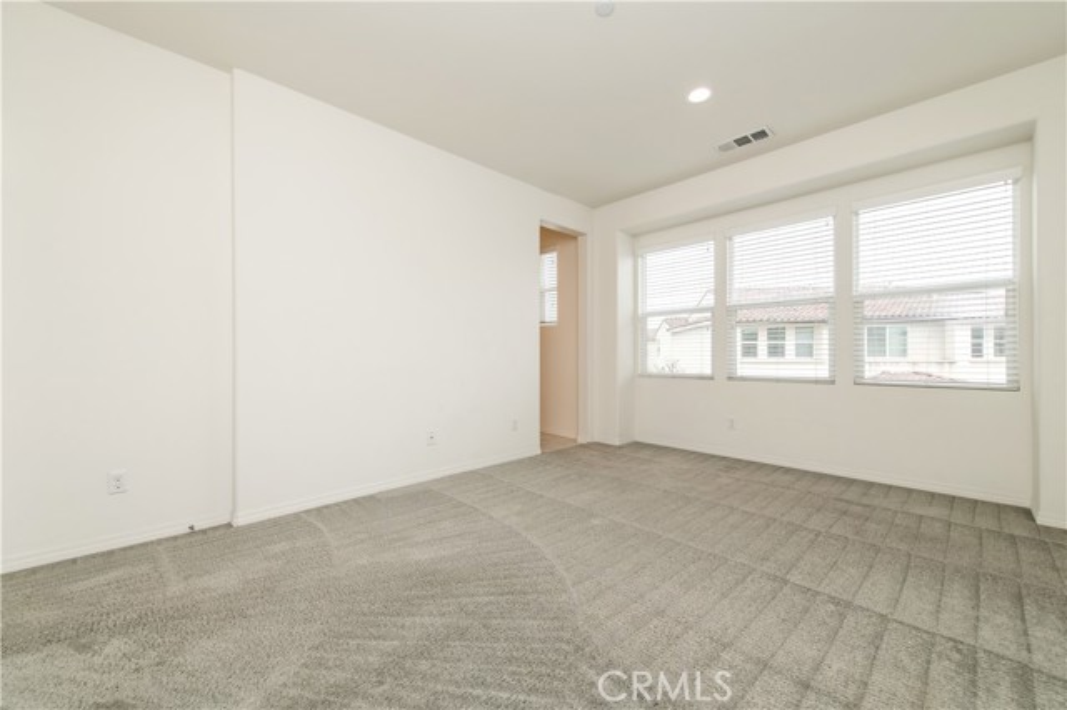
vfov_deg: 81.1
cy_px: 355
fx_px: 415
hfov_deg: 104.3
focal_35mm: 14
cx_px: 534
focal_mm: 14
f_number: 5.6
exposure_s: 1/125
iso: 160
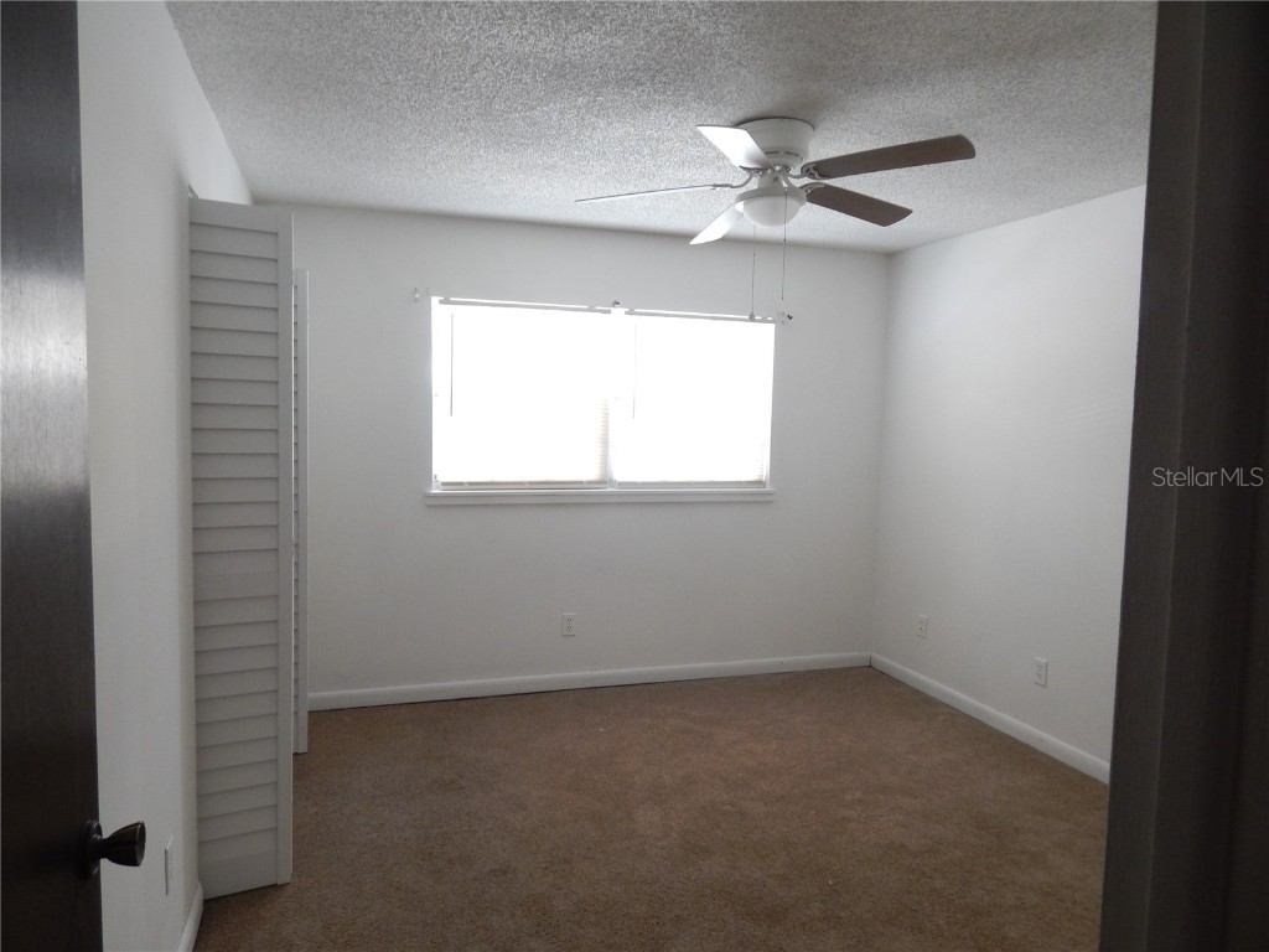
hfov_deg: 73.9
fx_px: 843
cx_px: 634
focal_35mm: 23
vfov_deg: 58.9
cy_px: 476
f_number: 3
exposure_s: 1/30
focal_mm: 4
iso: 250
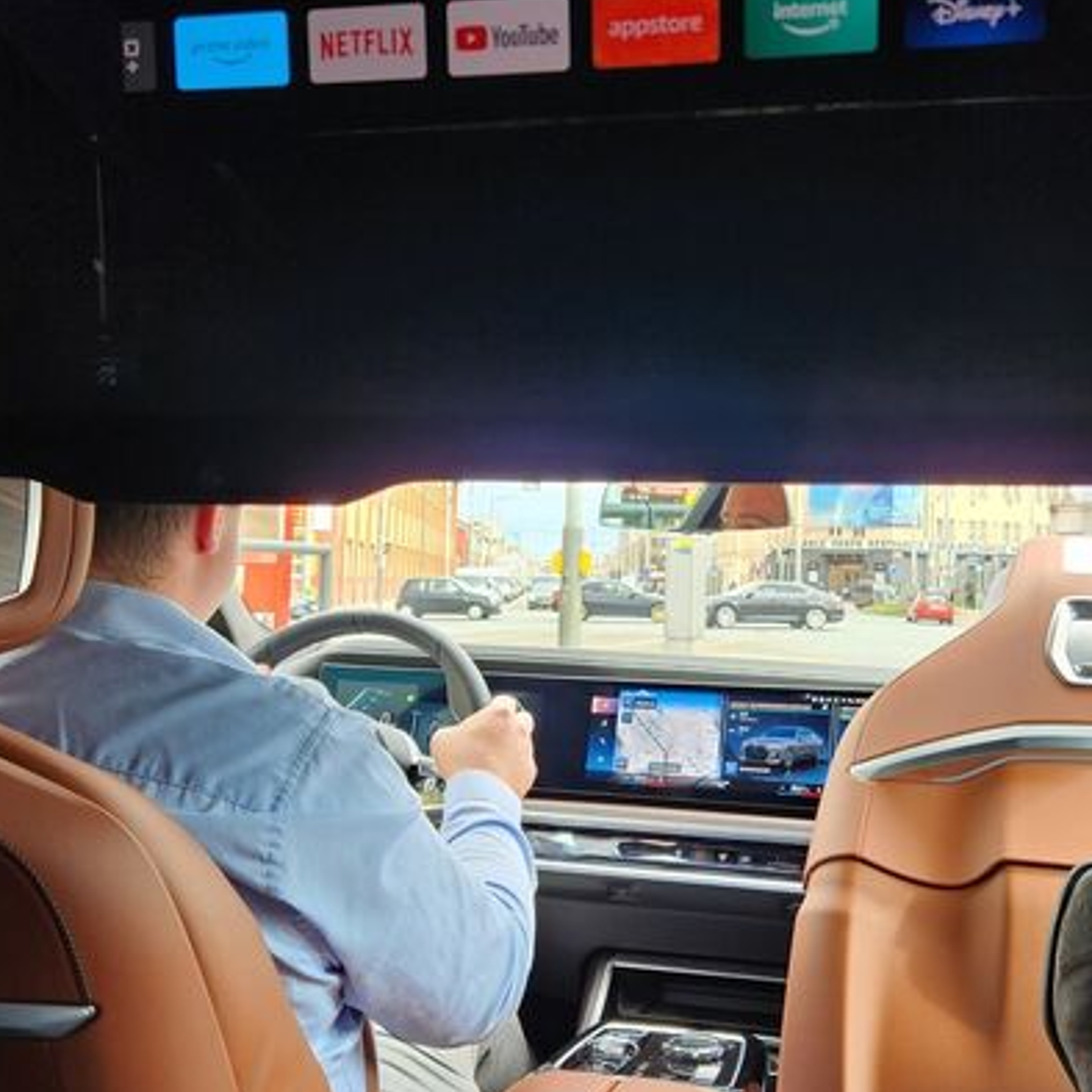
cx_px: 696
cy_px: 499
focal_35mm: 38
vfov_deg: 43.8
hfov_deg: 43.4
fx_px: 1356
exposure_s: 1/55
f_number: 1.8
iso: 25
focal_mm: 5.4
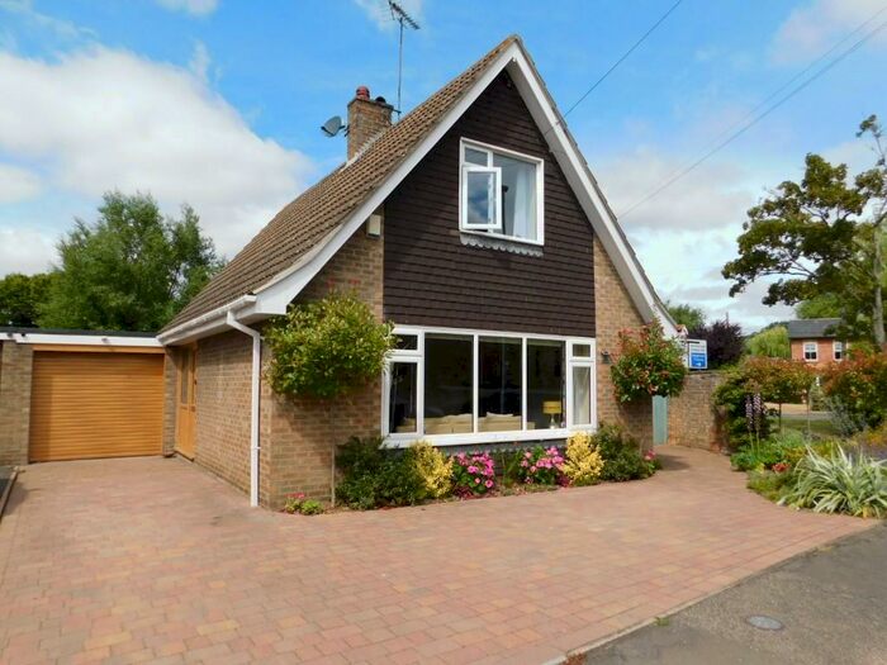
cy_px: 332
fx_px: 589
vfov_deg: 58.9
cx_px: 444
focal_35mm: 23
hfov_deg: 73.9
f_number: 6
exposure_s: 1/500
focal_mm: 4
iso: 125
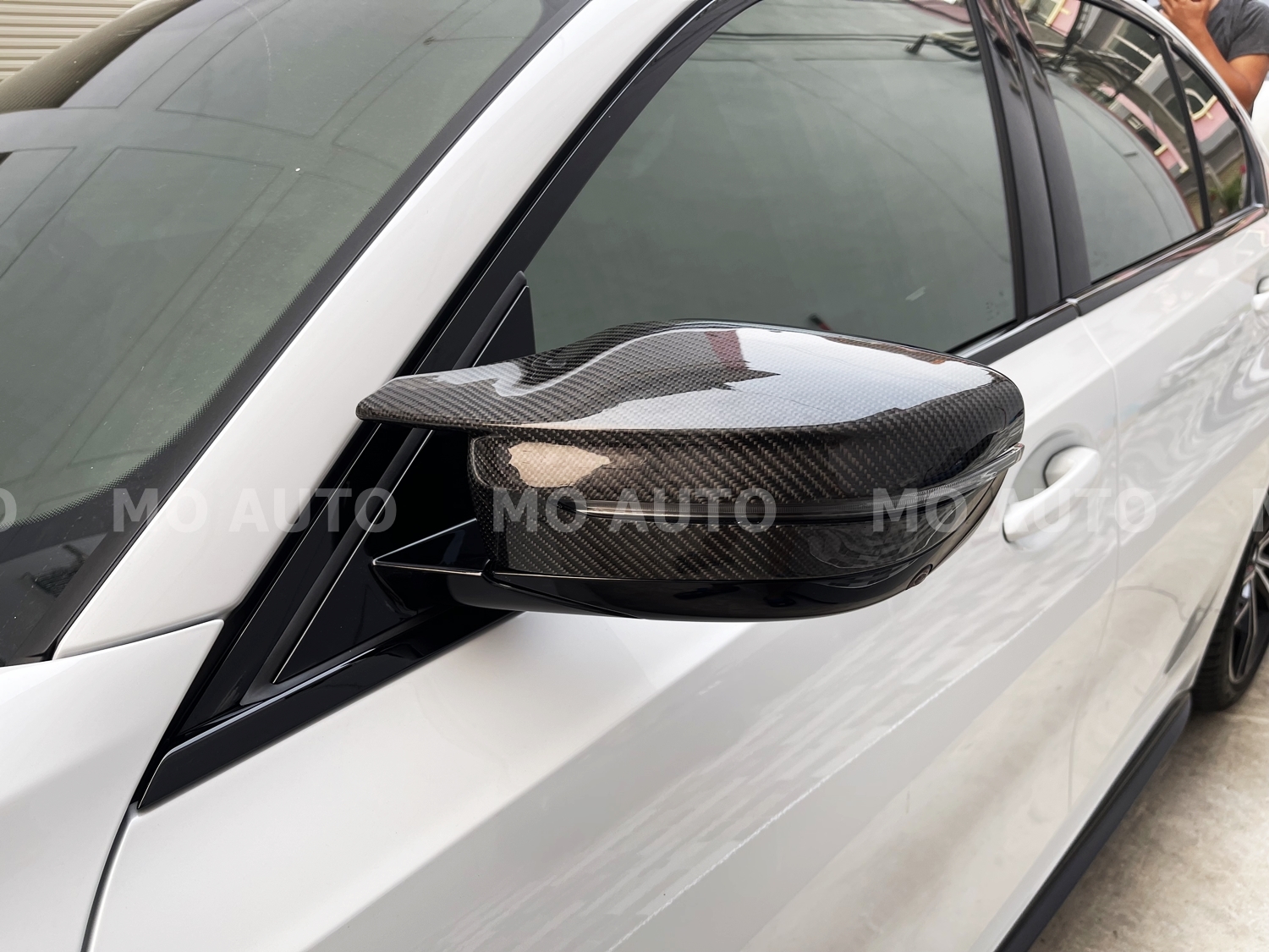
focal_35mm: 26
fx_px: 953
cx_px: 634
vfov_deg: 53.1
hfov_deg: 67.3
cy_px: 476
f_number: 1.6
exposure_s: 1/121
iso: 40
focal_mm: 5.1
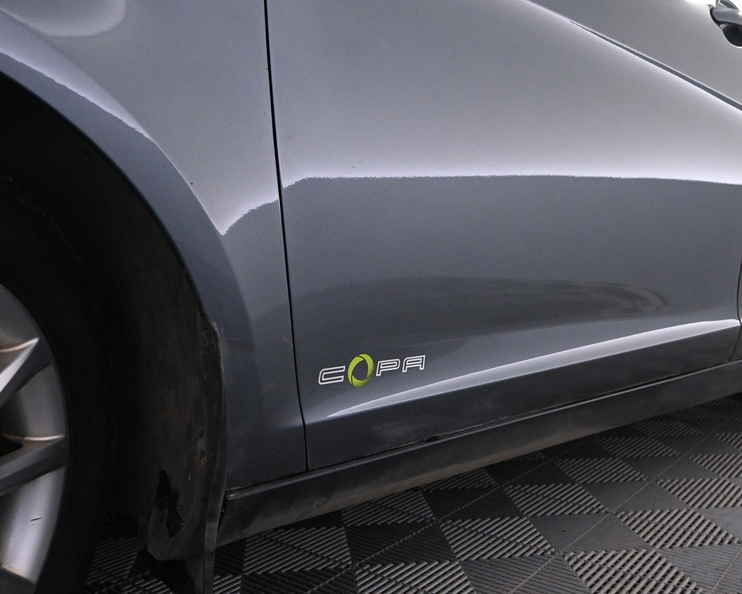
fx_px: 747
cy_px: 318
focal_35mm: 34
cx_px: 418
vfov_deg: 43.3
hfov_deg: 52.7
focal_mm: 16
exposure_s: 1/100
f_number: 4
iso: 3200
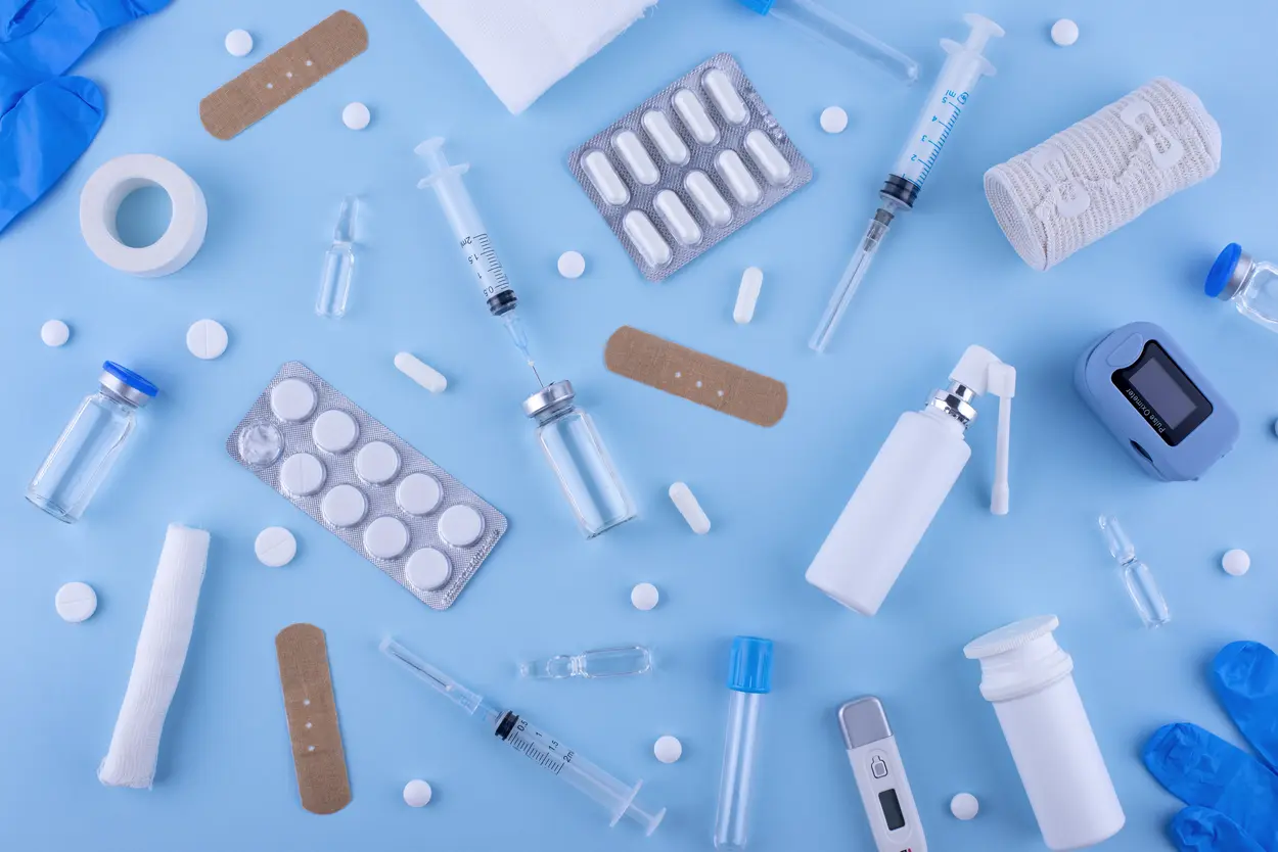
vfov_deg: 27.0
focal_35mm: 50
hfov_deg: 39.6
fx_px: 1775
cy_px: 426
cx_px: 639
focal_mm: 50
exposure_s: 1/100
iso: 100
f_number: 10
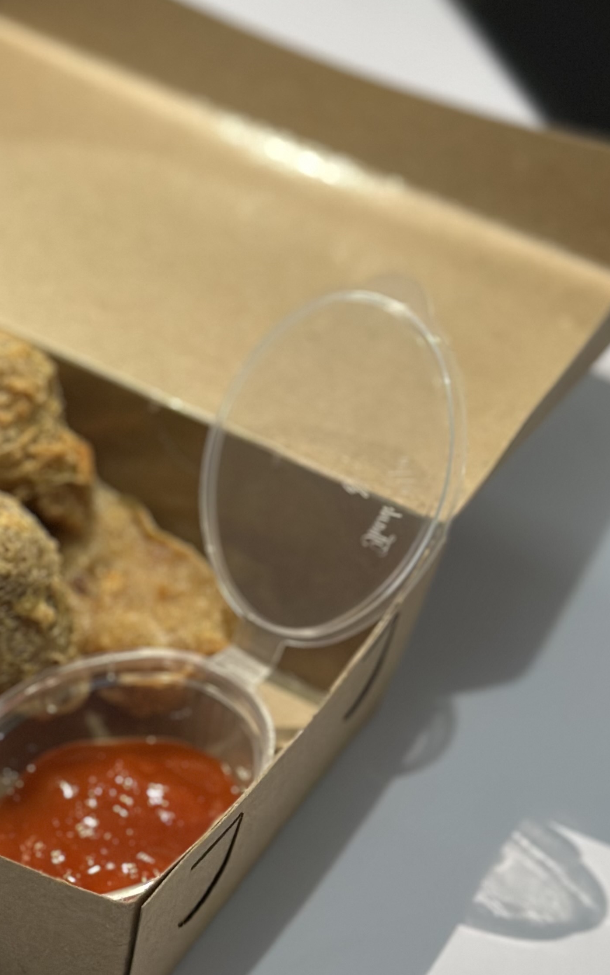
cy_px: 424
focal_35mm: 92
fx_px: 2447
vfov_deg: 22.5
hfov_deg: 14.0
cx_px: -29
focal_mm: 6.86
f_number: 1.78
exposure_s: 1/50
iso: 250
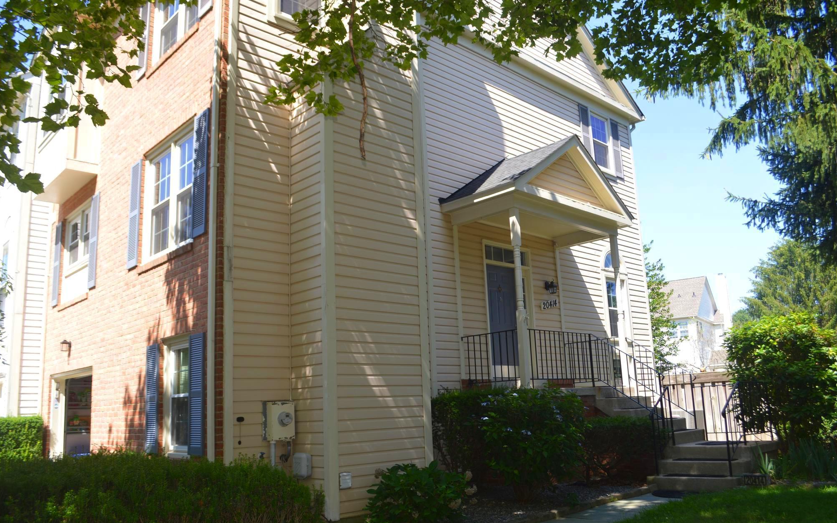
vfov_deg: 44.5
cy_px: 276
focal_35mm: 28
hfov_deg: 66.5
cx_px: 414
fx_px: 639
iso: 100
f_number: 5
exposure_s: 1/200
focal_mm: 18
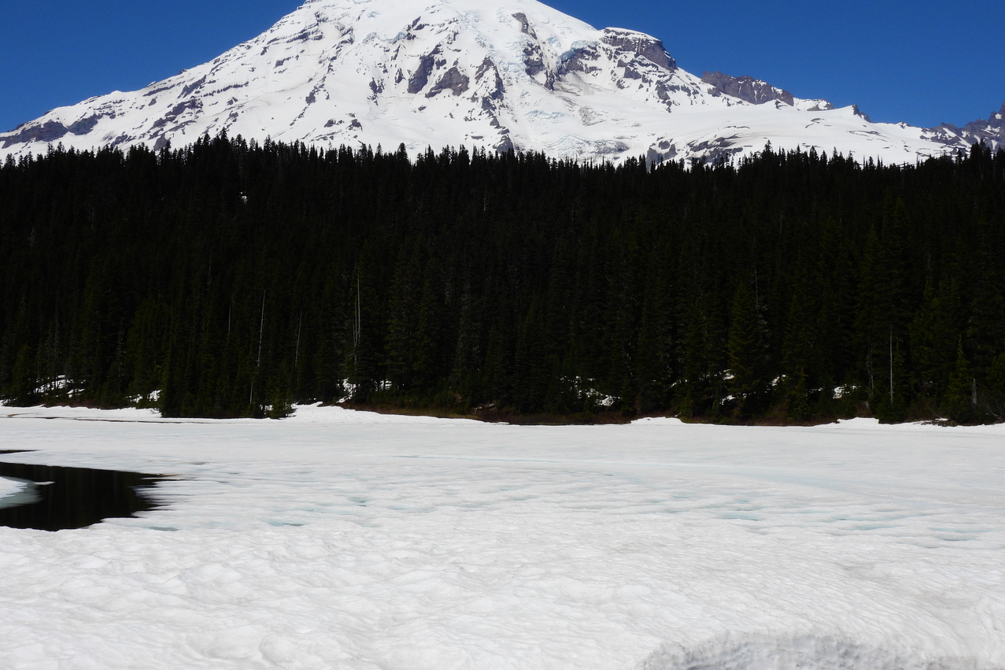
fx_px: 1368
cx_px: 503
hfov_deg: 40.3
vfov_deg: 27.5
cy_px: 293
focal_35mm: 49
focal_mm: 8.4
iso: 100
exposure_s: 1/1600
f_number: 5
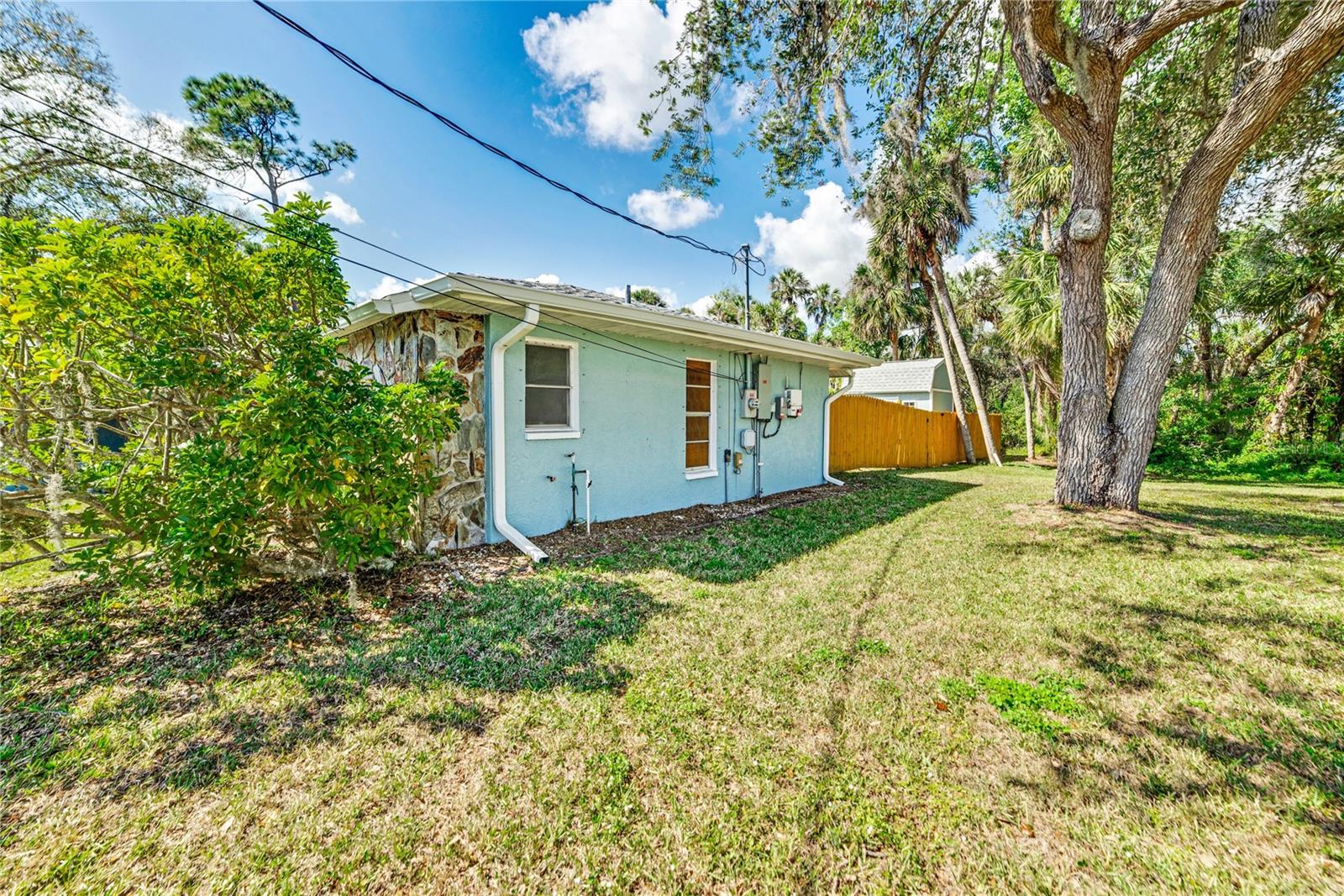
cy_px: 448
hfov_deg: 104.2
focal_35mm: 14
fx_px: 523
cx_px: 672
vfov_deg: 81.2
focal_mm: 14
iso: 160
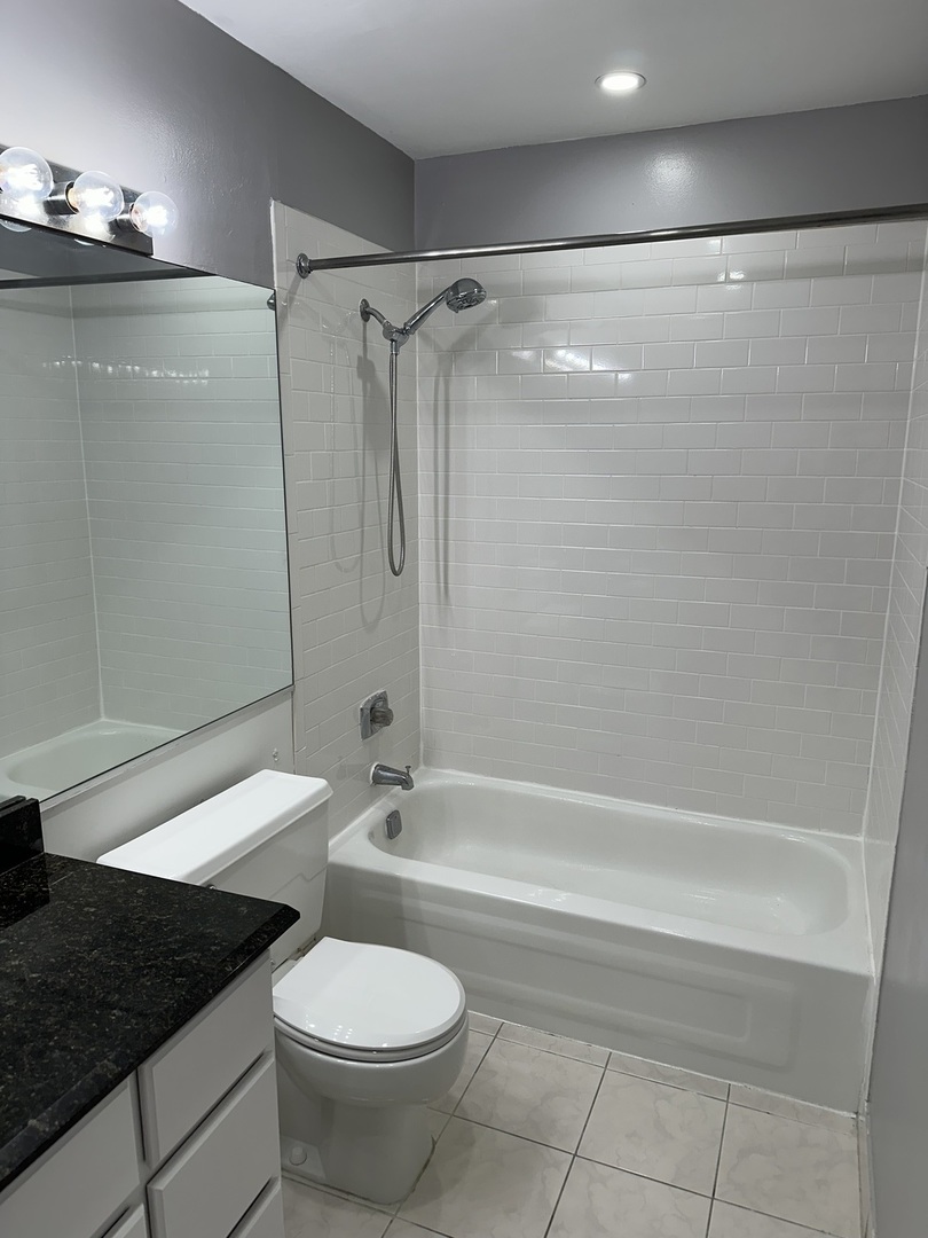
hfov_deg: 56.8
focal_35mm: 24
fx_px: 858
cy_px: 619
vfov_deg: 71.6
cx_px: 464
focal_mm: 6.86
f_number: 1.78
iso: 64
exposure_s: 1/131
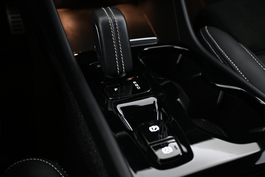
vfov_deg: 40.0
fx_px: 243
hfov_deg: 57.2
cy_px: 88
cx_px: 132
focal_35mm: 33
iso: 1600
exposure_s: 1/10
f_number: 4
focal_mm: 22
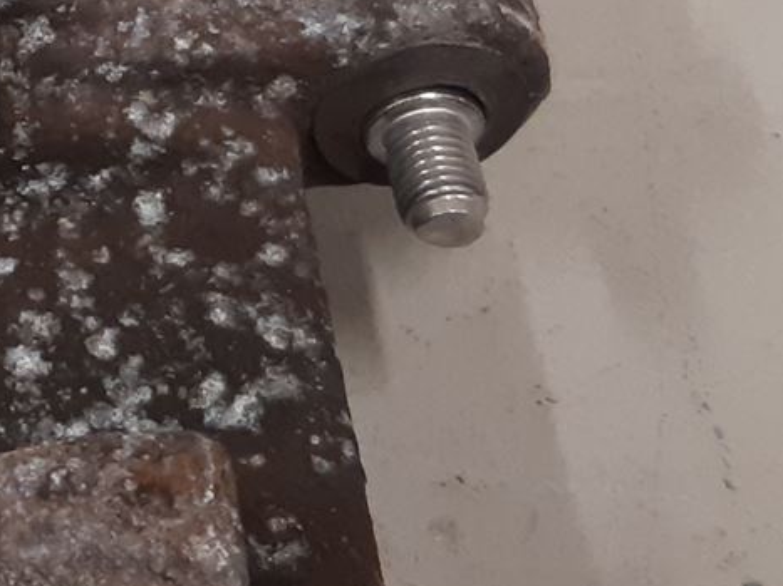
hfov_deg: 15.9
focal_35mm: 114
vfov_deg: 12.8
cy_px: -59
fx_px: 2578
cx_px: -386
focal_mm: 3.93
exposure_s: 1/50
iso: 160
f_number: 1.7
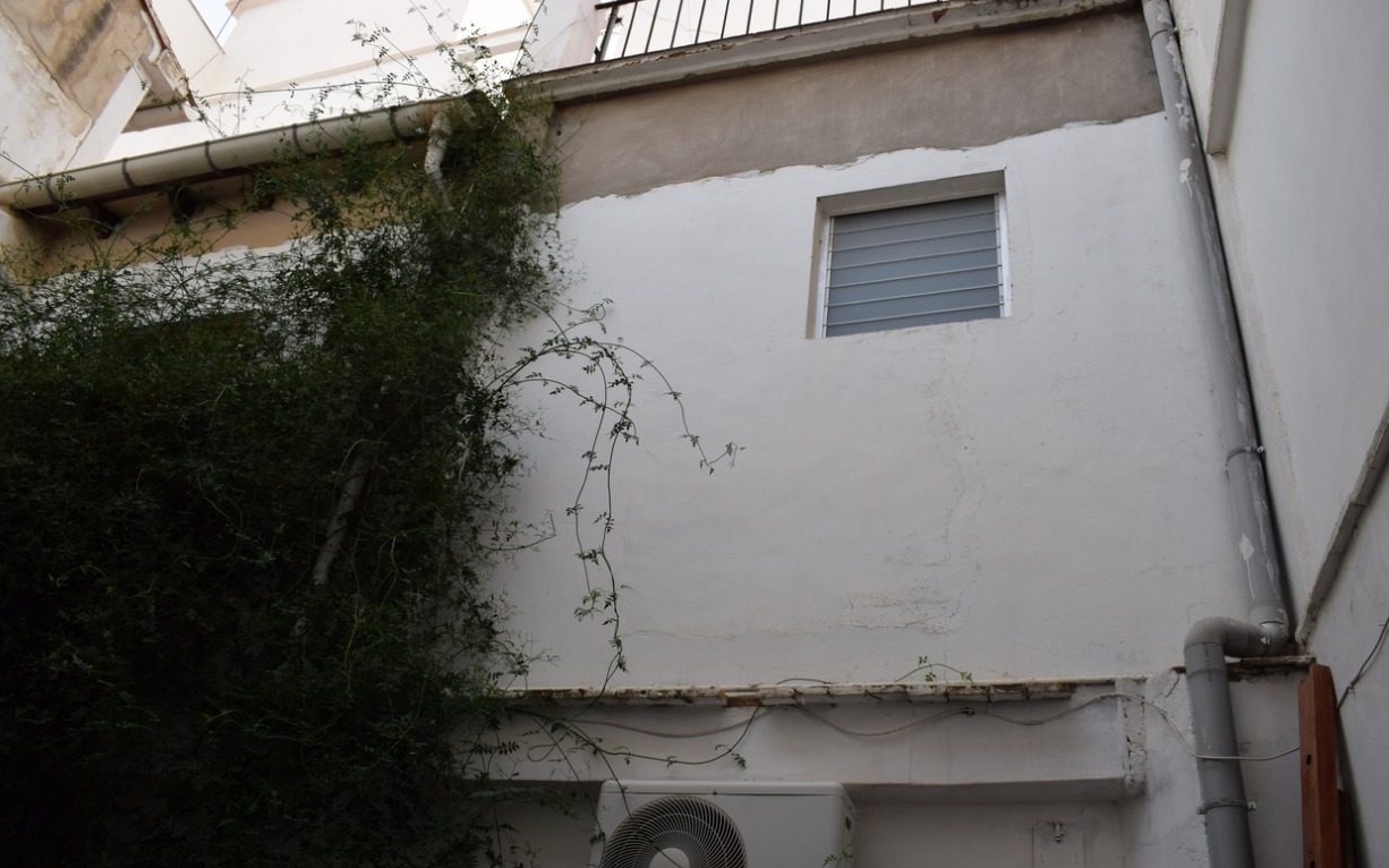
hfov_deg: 62.9
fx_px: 1136
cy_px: 450
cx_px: 719
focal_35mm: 30
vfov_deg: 41.8
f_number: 6.3
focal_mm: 18
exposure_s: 1/160
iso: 200
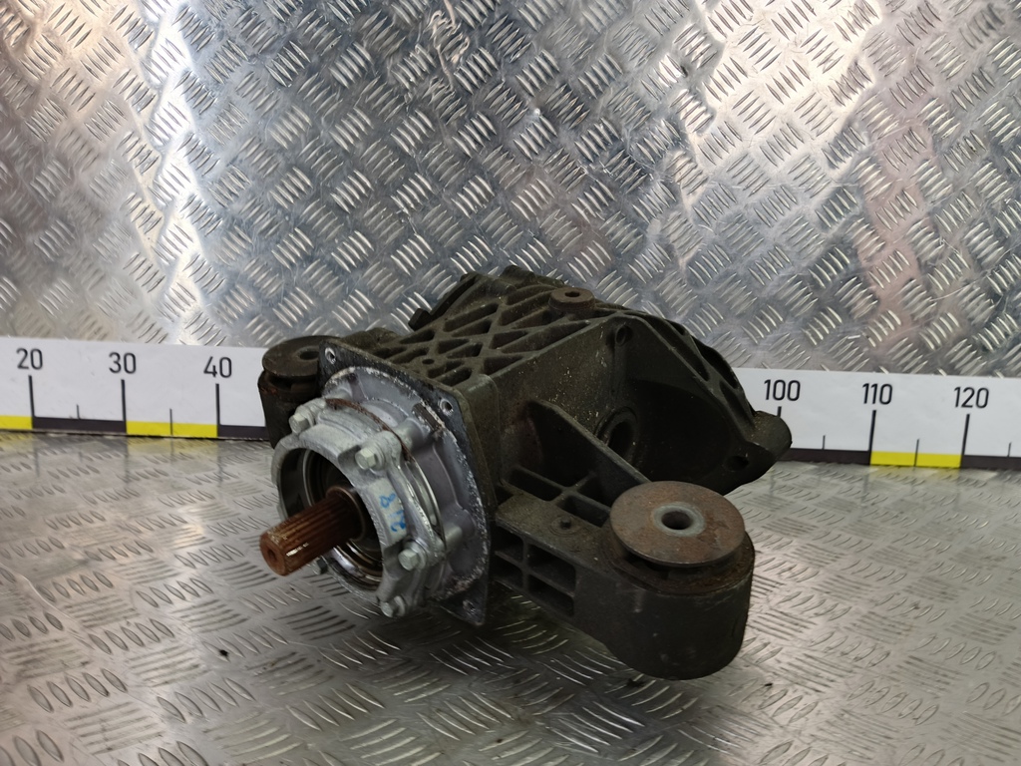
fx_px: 678
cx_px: 510
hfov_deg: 73.9
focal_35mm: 23
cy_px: 383
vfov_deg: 58.9
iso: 85
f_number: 1.6
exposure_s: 1/25
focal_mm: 4.11
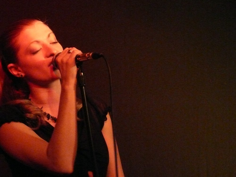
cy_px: 88
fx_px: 1070
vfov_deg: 9.5
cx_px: 118
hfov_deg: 12.6
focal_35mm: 157
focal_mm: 23.3
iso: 800
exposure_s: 1/20
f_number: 3.6
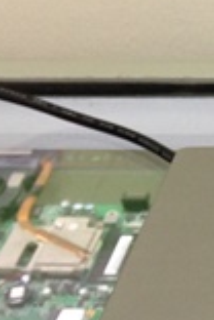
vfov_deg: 11.4
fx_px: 1569
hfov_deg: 7.0
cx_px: 630
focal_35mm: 176
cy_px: 425
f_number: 2.4
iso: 50
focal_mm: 4.12
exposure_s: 1/30
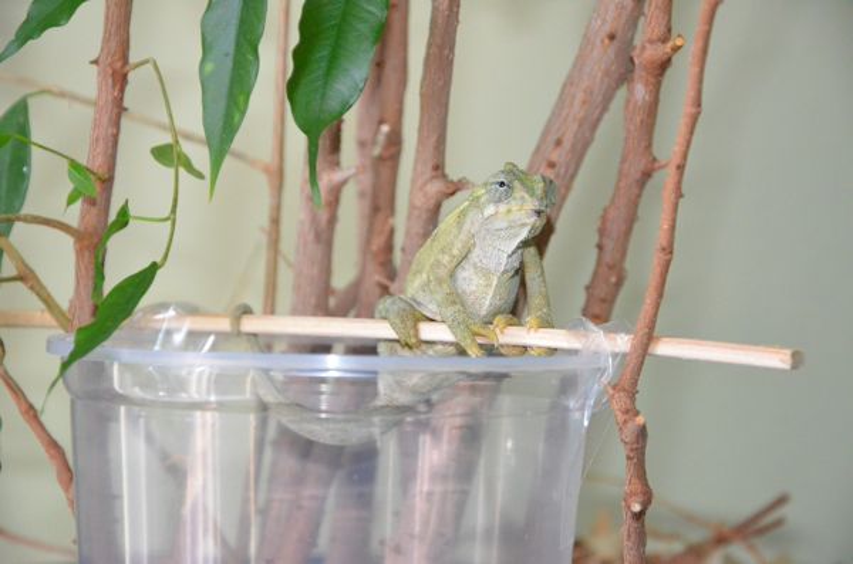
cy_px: 282
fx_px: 3723
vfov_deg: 8.7
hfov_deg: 13.1
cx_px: 426
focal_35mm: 158
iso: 6400
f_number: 8
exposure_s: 1/125
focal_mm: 105
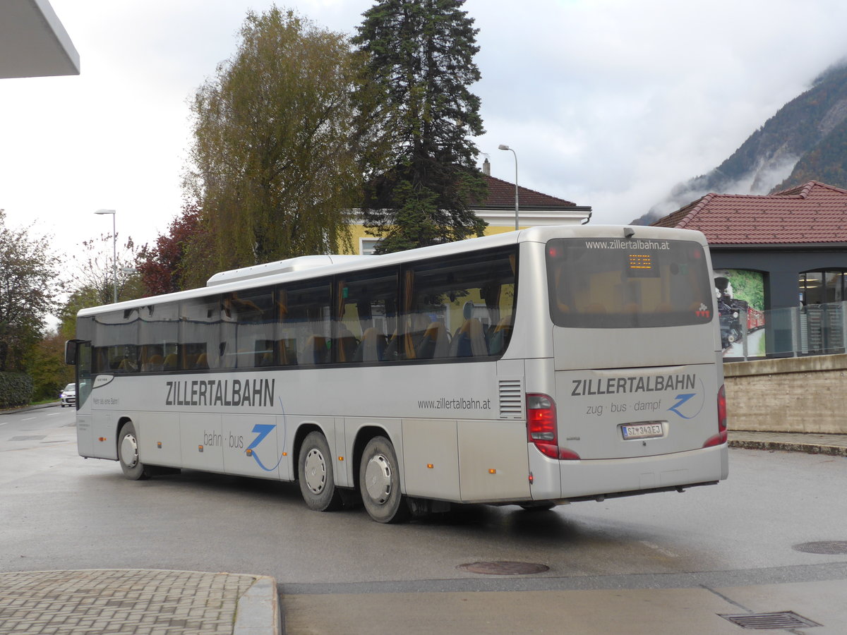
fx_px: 1346
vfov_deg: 26.6
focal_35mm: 55
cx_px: 424
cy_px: 318
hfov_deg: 34.9
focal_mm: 11.3
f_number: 3.4
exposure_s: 1/250
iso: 100
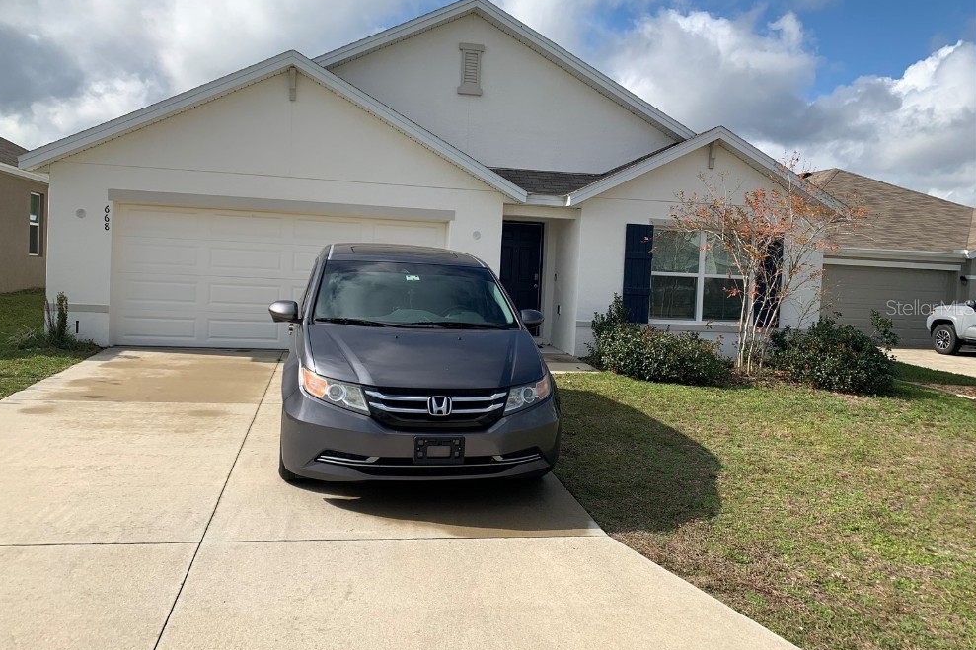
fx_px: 759
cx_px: 474
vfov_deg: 46.4
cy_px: 307
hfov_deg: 65.5
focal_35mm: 28
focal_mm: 4.25
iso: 25
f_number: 1.8
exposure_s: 1/3185
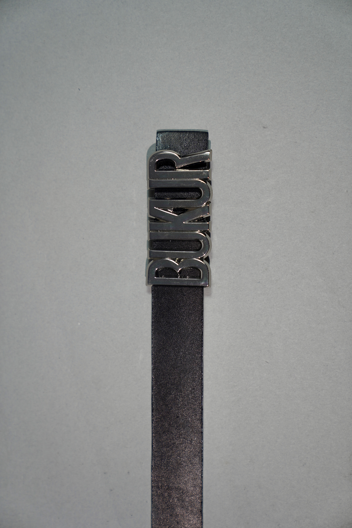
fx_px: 1027
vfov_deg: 28.8
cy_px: 264
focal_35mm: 70
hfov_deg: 19.5
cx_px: 176
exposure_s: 1/250
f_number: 2.8
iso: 100
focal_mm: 70
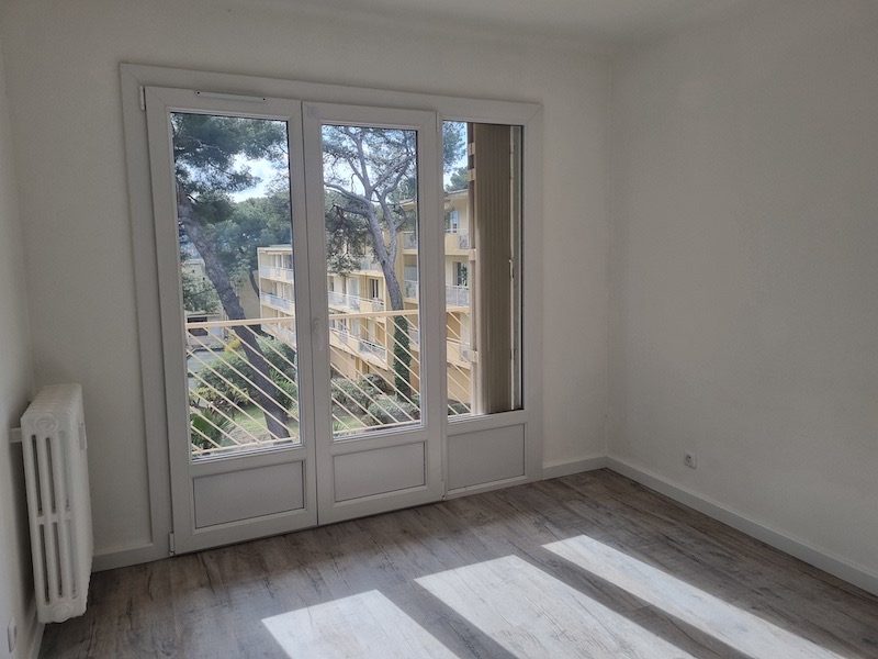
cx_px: 439
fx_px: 659
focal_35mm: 26
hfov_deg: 67.3
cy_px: 330
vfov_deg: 53.1
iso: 50
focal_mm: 5.4
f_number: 1.8
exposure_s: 1/660
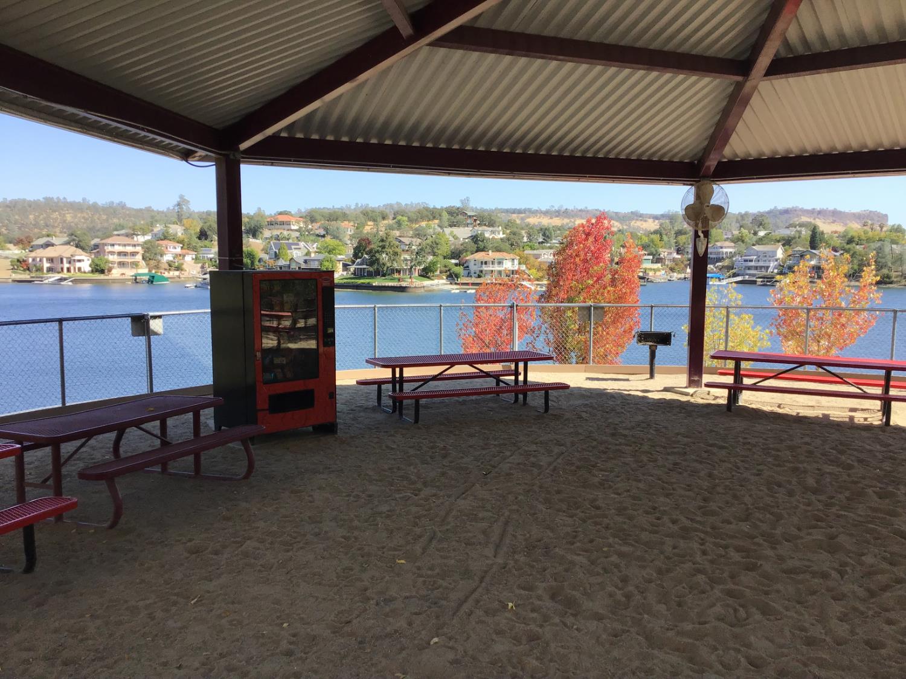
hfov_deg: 58.4
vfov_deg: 45.4
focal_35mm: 31
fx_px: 811
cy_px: 340
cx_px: 453
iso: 25
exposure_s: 1/574
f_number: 2.4
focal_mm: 3.3
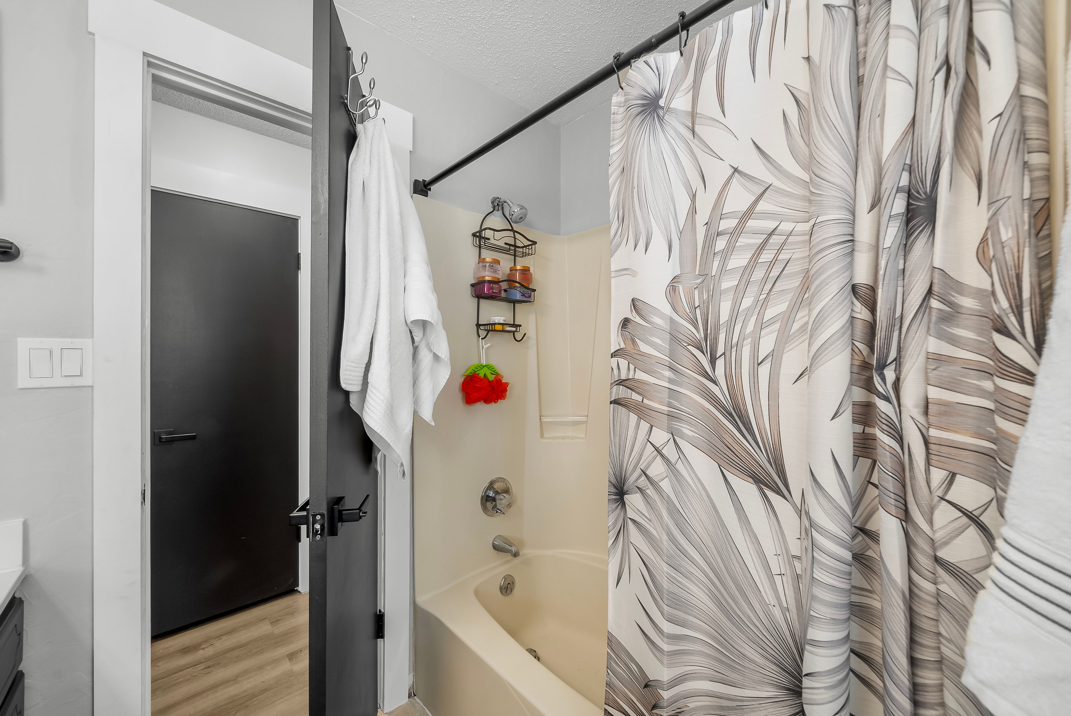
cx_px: 536
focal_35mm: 13
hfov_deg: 108.3
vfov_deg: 85.5
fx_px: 387
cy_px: 358
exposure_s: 1/5
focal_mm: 13
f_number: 9
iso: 400
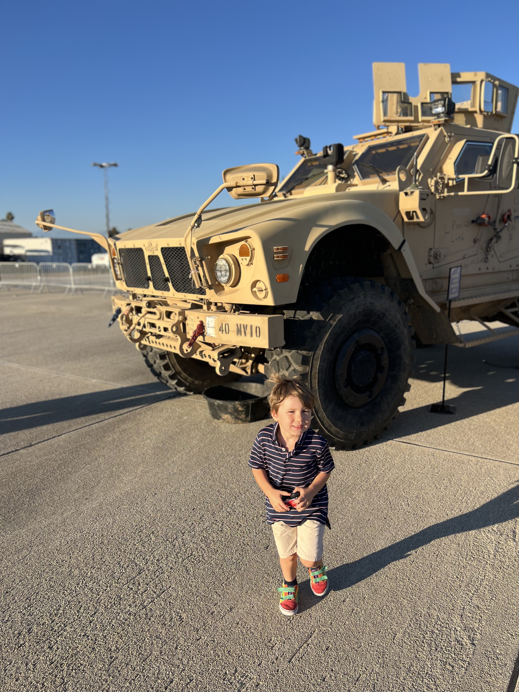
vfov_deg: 67.3
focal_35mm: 26
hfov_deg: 53.1
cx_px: 260
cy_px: 346
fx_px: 520
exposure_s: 1/1724
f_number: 1.5
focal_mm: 5.7
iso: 50
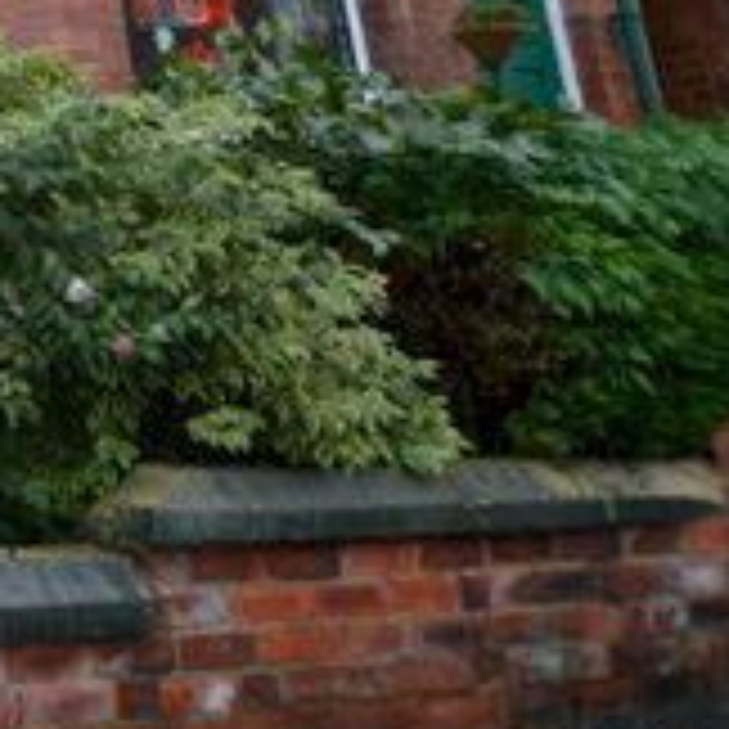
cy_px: -104
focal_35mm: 55
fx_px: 1310
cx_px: -702
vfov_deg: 27.9
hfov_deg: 19.3
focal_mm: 10
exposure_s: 1/80
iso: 100
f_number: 4.5
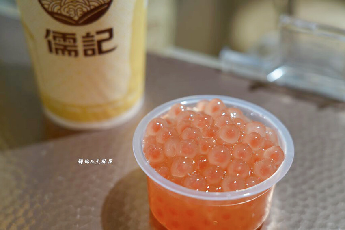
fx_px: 632
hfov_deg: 30.5
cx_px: 172
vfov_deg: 20.6
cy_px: 115
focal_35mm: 66
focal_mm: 66
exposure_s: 1/100
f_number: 4.5
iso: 320
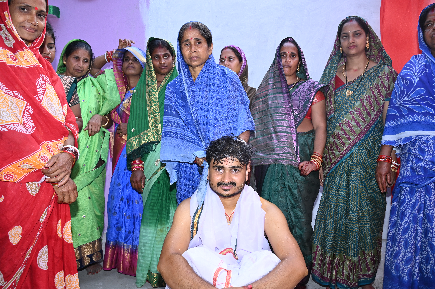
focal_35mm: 30
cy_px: 144
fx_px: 362
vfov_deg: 43.6
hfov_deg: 62.0
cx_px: 218
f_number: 7.1
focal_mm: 30
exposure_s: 1/100
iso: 1250
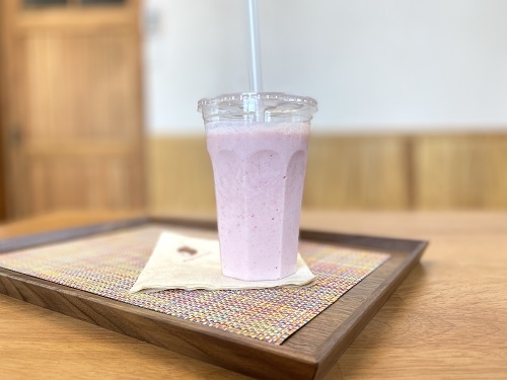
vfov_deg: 53.1
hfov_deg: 67.3
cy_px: 190
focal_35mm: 26
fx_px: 381
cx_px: 254
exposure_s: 1/113
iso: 64
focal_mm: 4.2
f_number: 1.8
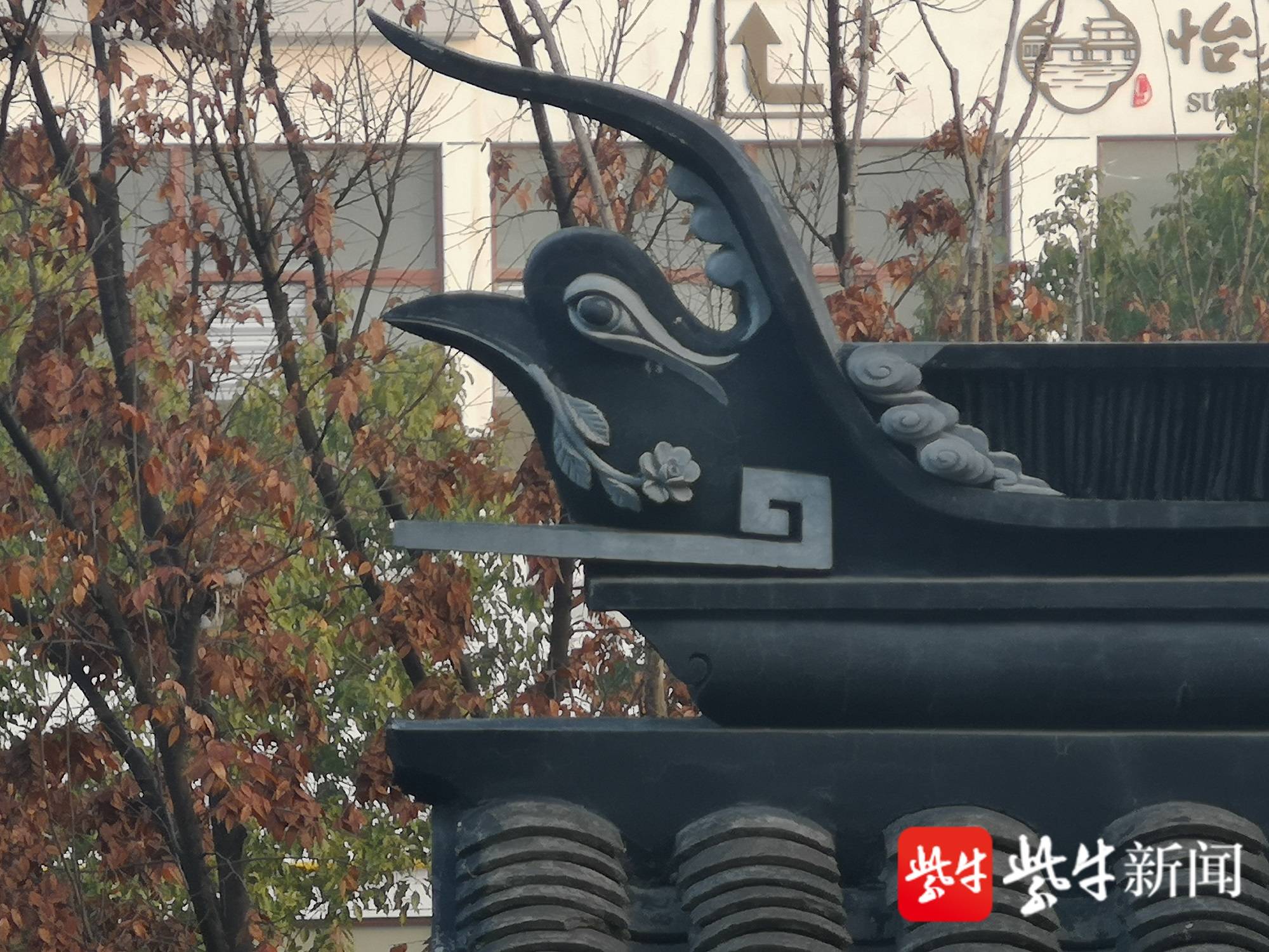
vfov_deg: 8.8
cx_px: 634
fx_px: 6159
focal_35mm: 168
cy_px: 476
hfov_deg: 11.8
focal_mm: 7.48
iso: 50
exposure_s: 1/151
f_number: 2.4
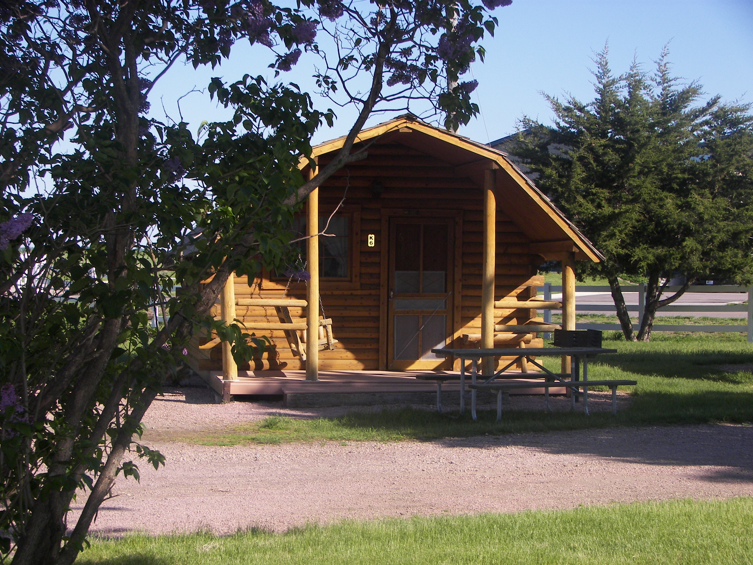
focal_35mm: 75
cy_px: 282
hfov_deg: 26.0
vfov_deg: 19.6
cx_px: 376
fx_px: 1631
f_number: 2.8
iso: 64
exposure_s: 1/640
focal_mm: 12.4
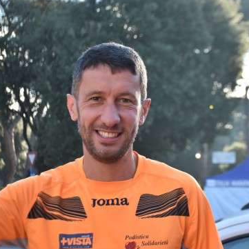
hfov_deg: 19.5
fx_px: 724
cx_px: 148
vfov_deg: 19.5
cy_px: 132
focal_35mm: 89
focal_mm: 42
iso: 720
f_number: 4.5
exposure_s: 1/800
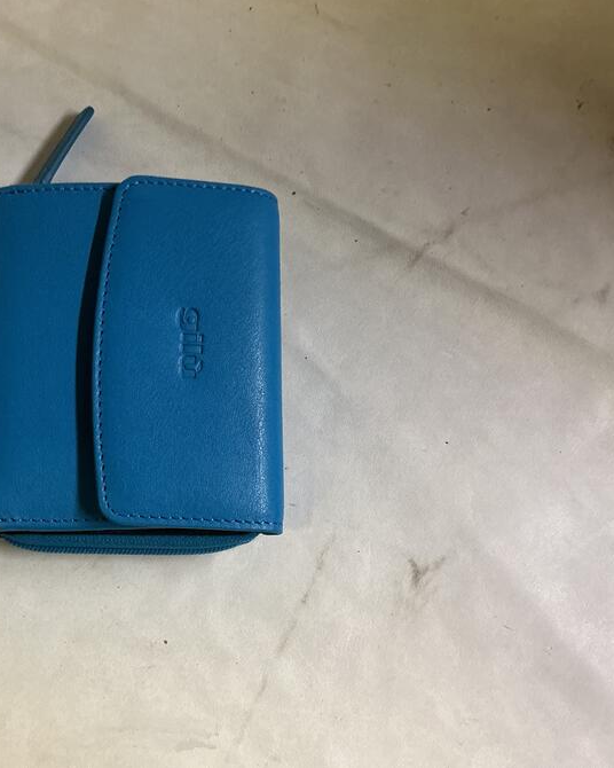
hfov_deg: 38.4
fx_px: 863
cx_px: 170
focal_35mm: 38
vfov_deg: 47.9
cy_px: 382
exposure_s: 1/50
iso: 125
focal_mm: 3
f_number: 1.8
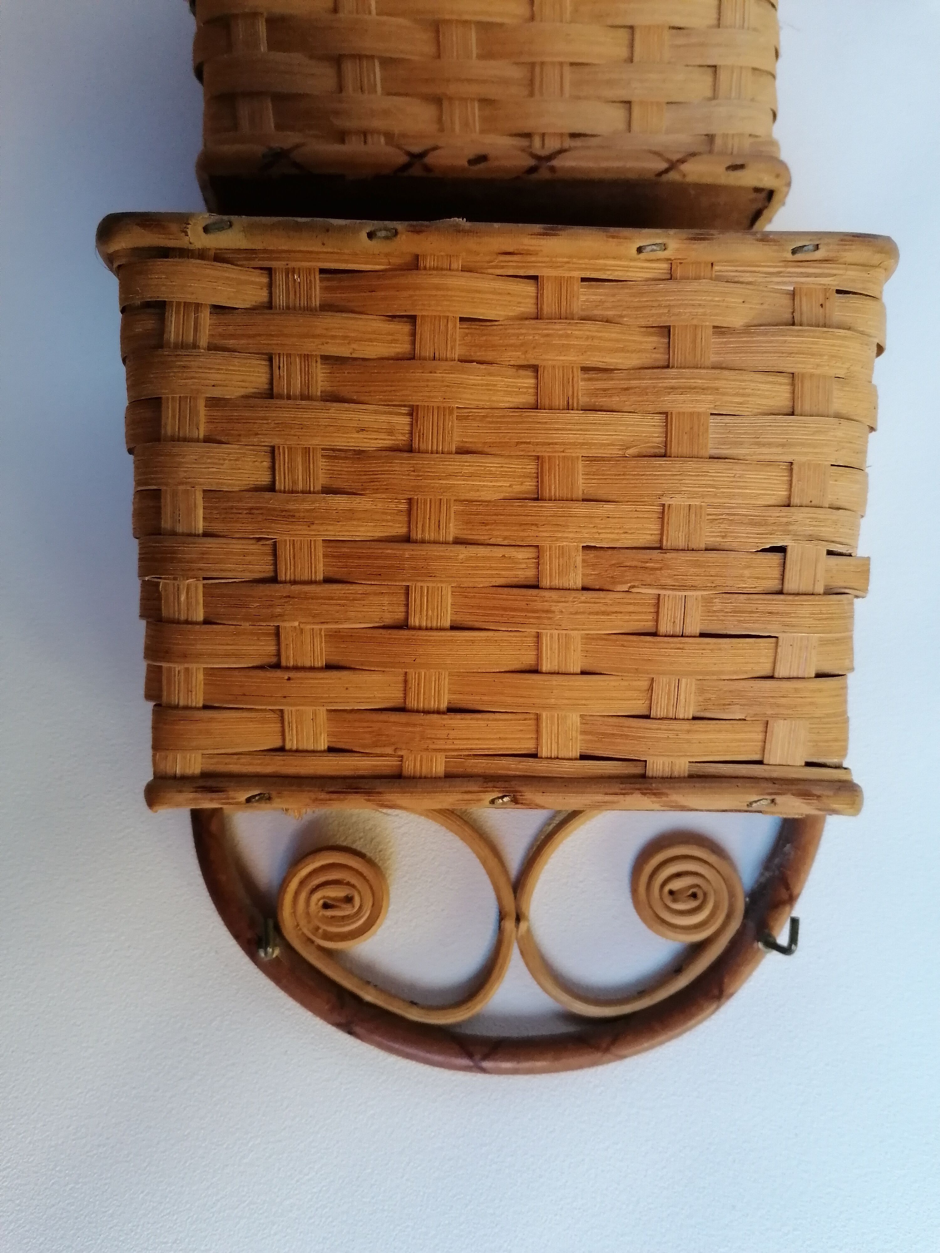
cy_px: 626
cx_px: 470
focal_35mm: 27
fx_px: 978
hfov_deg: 51.4
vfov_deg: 65.3
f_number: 1.8
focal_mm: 4.75
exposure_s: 1/120
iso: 400
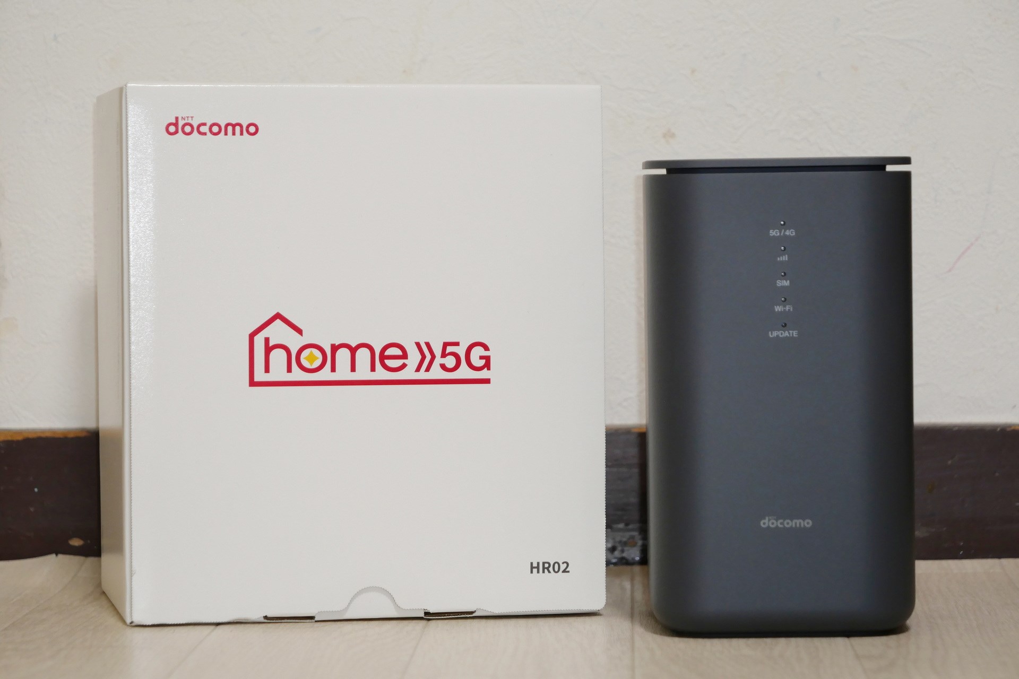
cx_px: 510
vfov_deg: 12.2
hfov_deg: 18.3
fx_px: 3170
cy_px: 340
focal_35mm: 112
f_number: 4
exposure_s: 1/60
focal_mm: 54
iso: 640
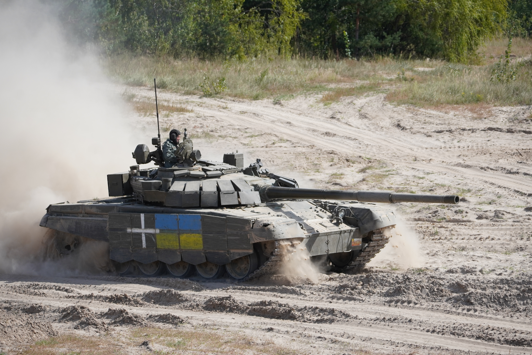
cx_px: 266
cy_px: 178
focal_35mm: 216
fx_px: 3192
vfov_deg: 6.4
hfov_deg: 9.5
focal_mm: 144
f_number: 7.1
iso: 400
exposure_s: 1/1000
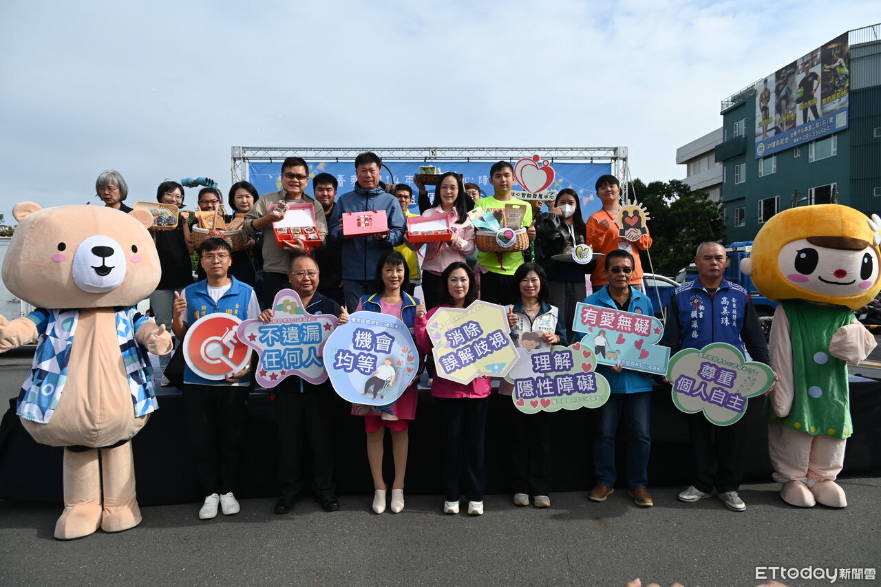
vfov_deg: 53.1
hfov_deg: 73.8
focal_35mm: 24
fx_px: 587
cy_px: 294
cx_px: 440
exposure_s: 1/400
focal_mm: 24
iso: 100
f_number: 7.1
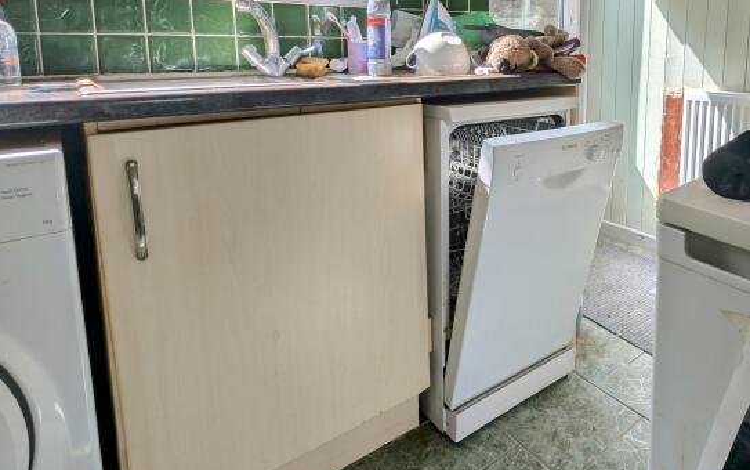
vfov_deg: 48.9
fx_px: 491
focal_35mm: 24
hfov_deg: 72.3
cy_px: 111
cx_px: 507
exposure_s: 1/326
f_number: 1.95
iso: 36
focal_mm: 2.23
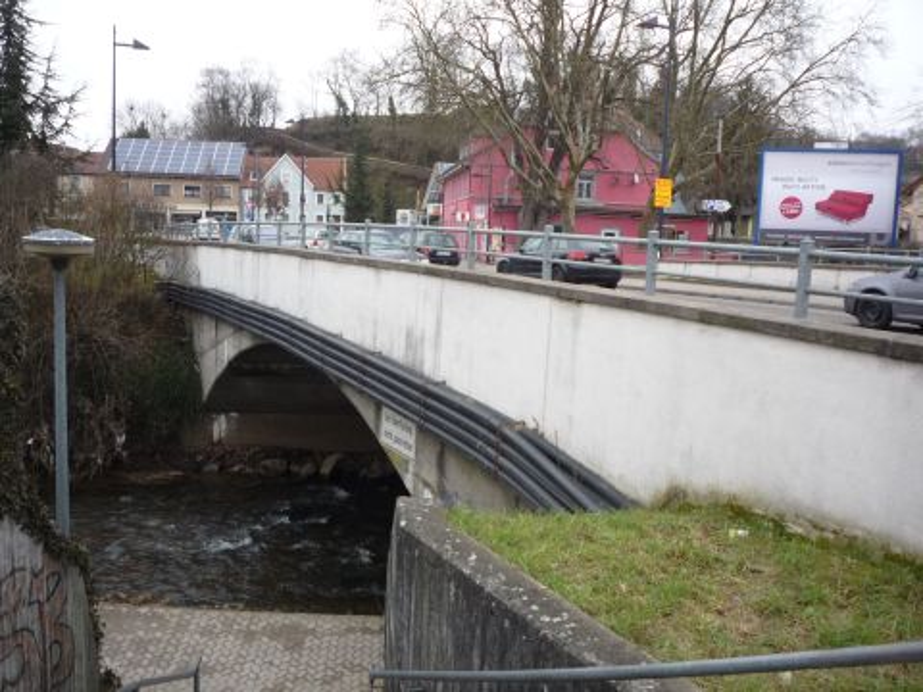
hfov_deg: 56.8
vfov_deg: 44.2
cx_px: 462
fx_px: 853
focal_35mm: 32
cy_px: 346
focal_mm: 5.2
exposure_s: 1/100
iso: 100
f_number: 3.5
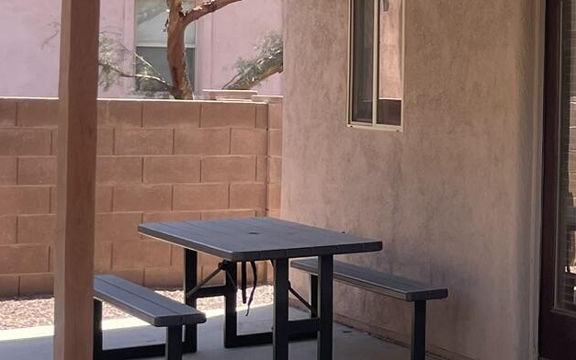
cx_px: 888
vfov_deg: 14.5
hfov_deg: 19.7
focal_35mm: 90
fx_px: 1413
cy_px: 110
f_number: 1.6
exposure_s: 1/567
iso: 32
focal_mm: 4.2
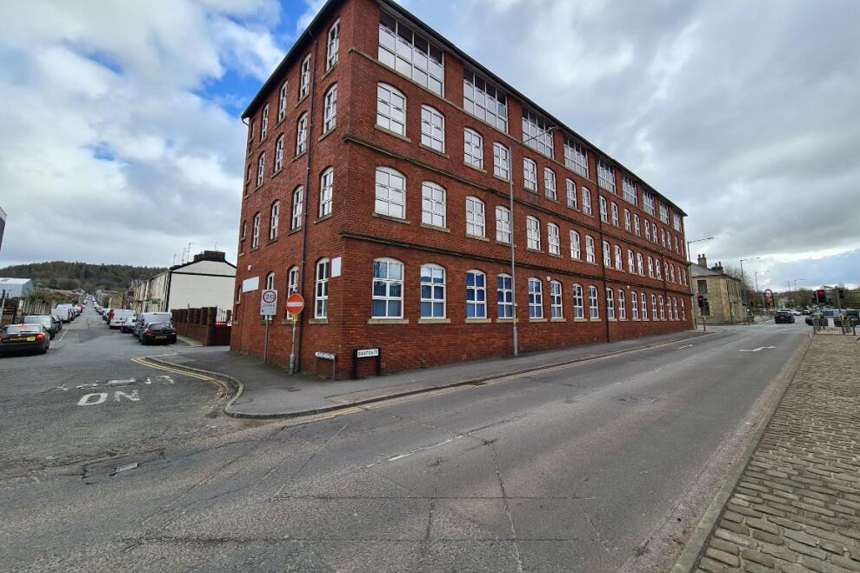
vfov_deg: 81.1
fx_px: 334
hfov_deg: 104.2
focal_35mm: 14
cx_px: 444
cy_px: 265
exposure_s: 1/962
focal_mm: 2.22
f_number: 2.2
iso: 64
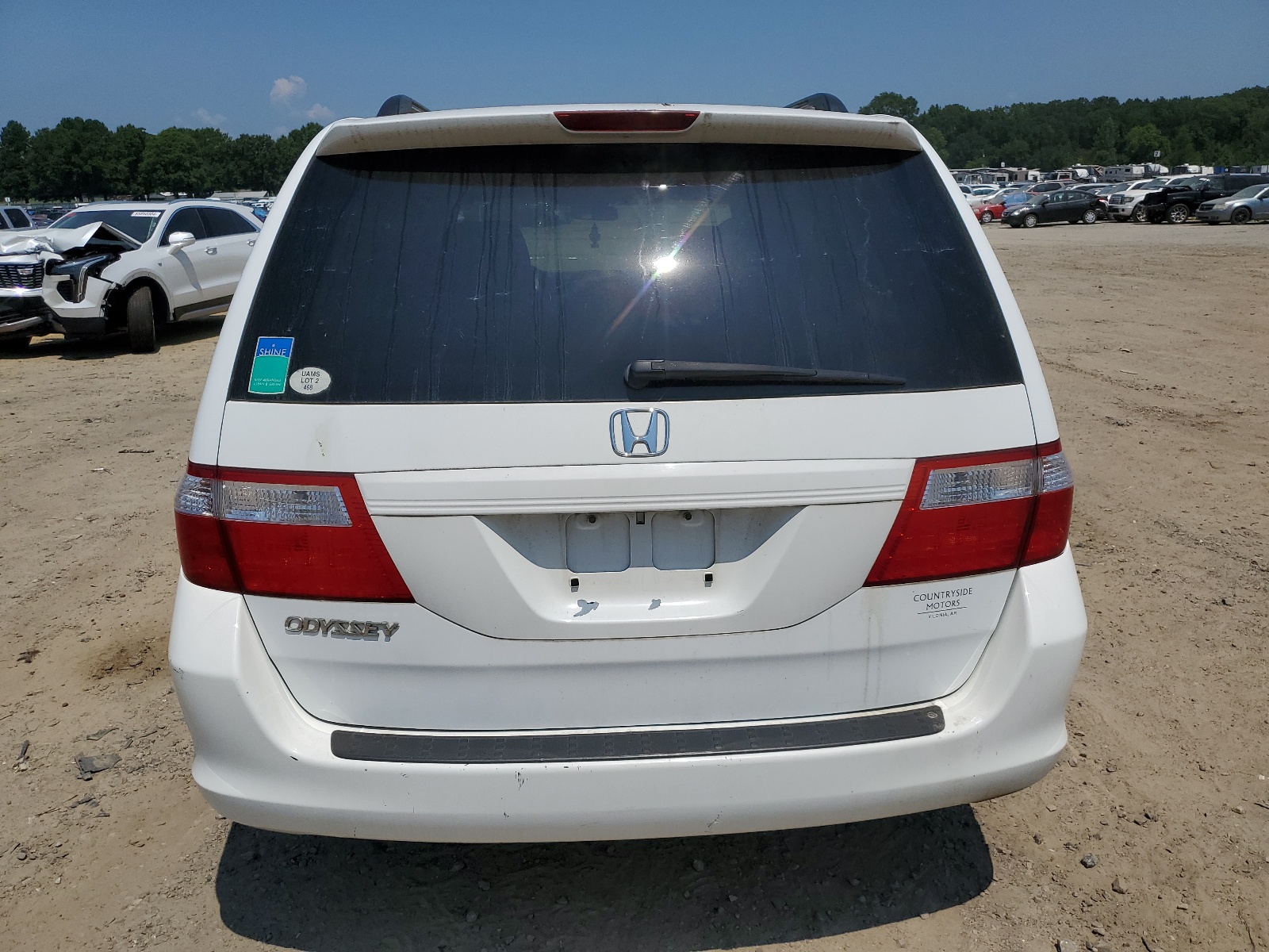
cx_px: 634
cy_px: 476
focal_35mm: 26
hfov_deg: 67.3
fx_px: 953
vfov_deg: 53.1
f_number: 1.5
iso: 52
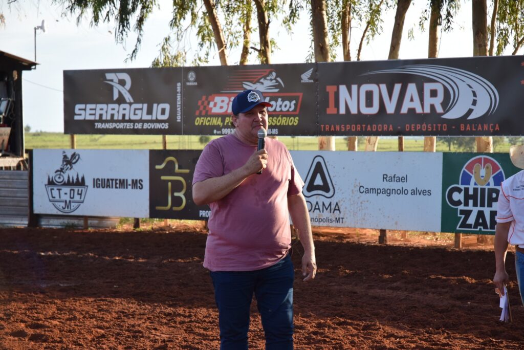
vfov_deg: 13.1
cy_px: 175
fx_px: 1529
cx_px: 262
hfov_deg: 19.4
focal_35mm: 105
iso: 400
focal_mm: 70
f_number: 5.6
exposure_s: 1/500
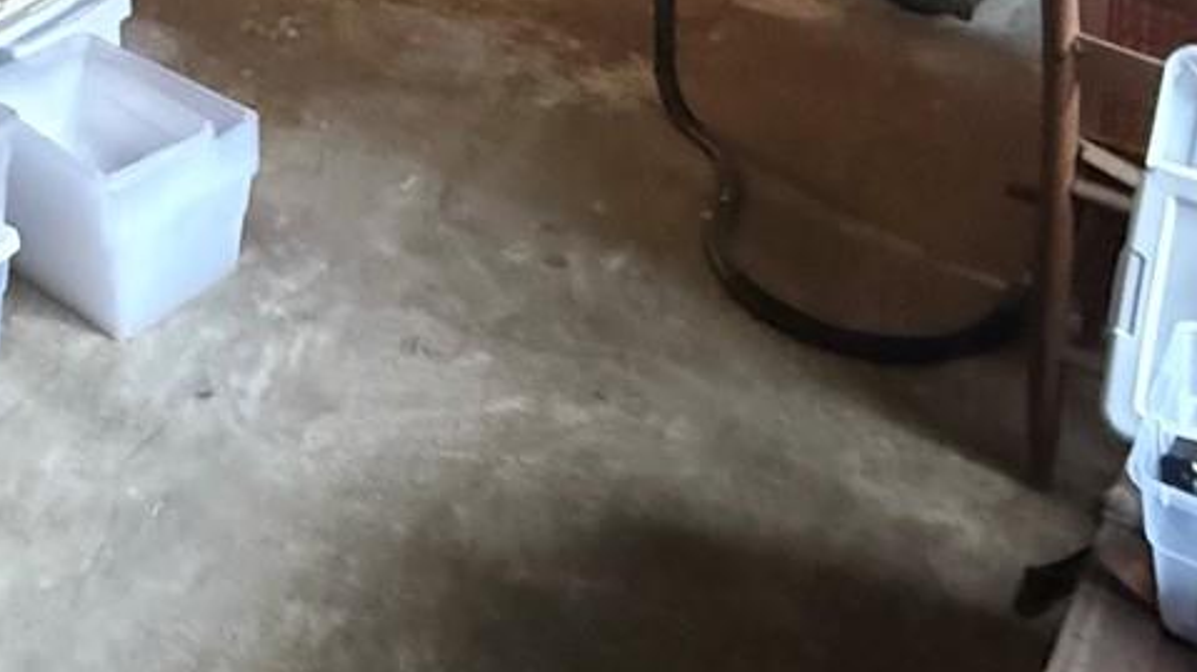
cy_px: -480
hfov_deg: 39.4
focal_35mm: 51
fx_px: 1618
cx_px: 280
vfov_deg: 18.9
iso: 1250
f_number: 2.2
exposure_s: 1/30
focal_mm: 2.22
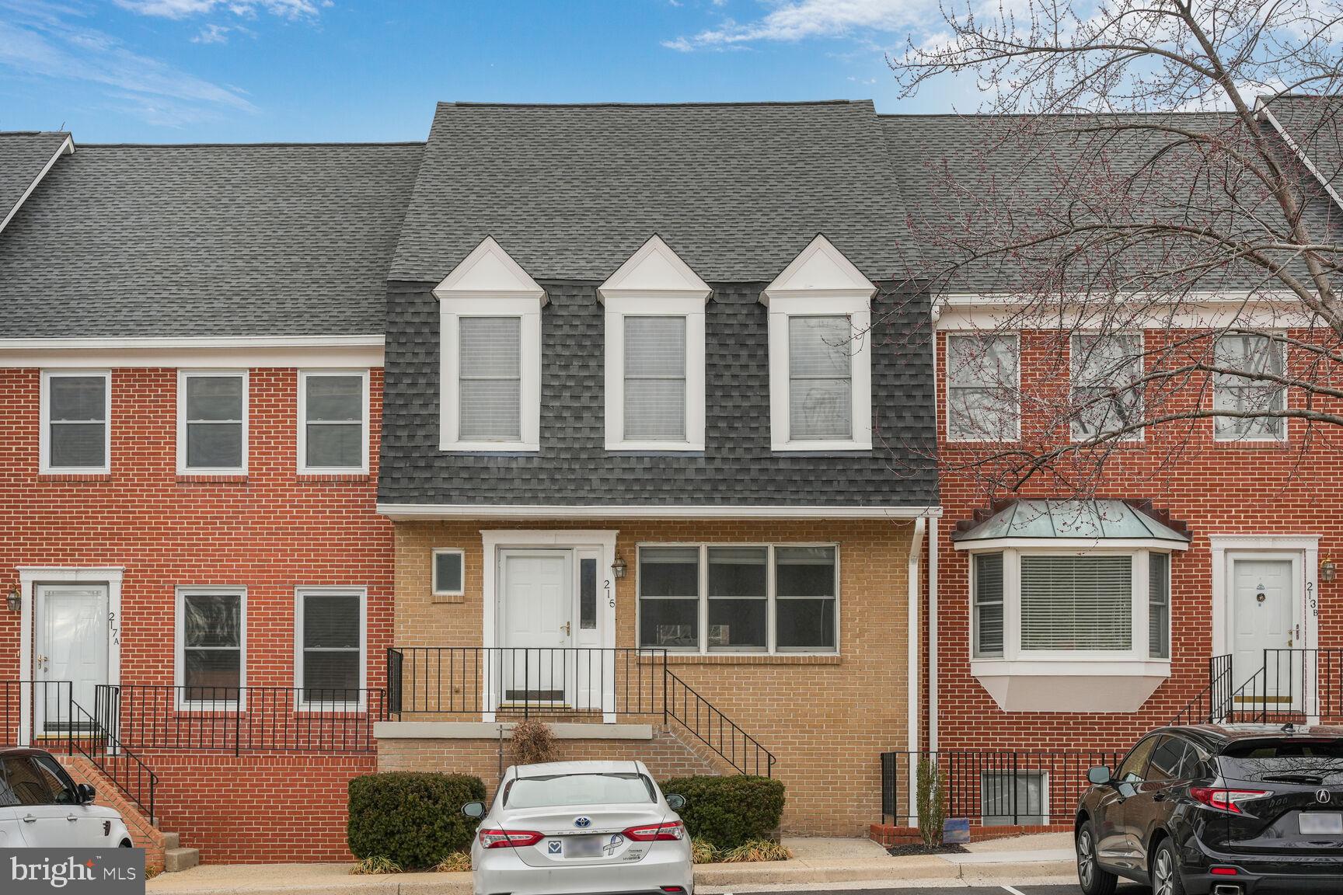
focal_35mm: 49
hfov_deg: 40.6
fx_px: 1817
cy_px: 448
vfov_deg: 27.7
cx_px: 672
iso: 200
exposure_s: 1/200
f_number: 7.1
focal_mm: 48.7
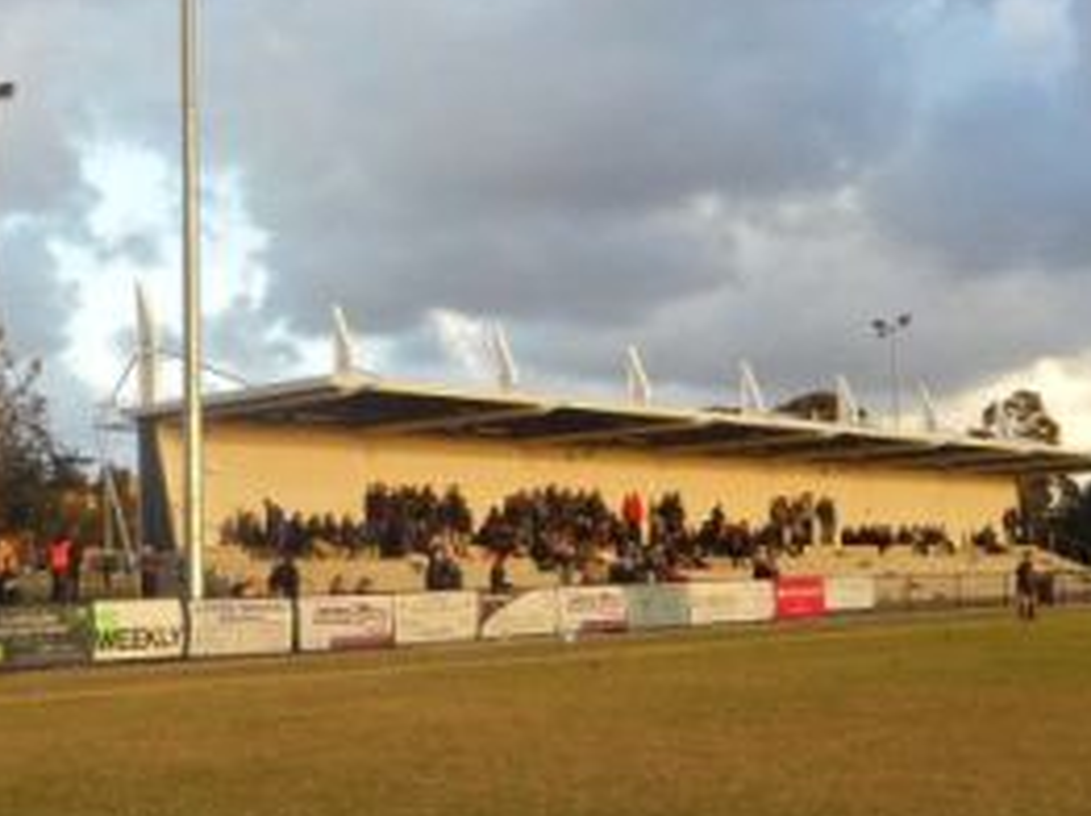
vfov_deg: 26.5
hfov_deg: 34.0
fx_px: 1732
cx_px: 229
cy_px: 445
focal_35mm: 55
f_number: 2.9
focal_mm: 4.1
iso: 80
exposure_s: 1/180
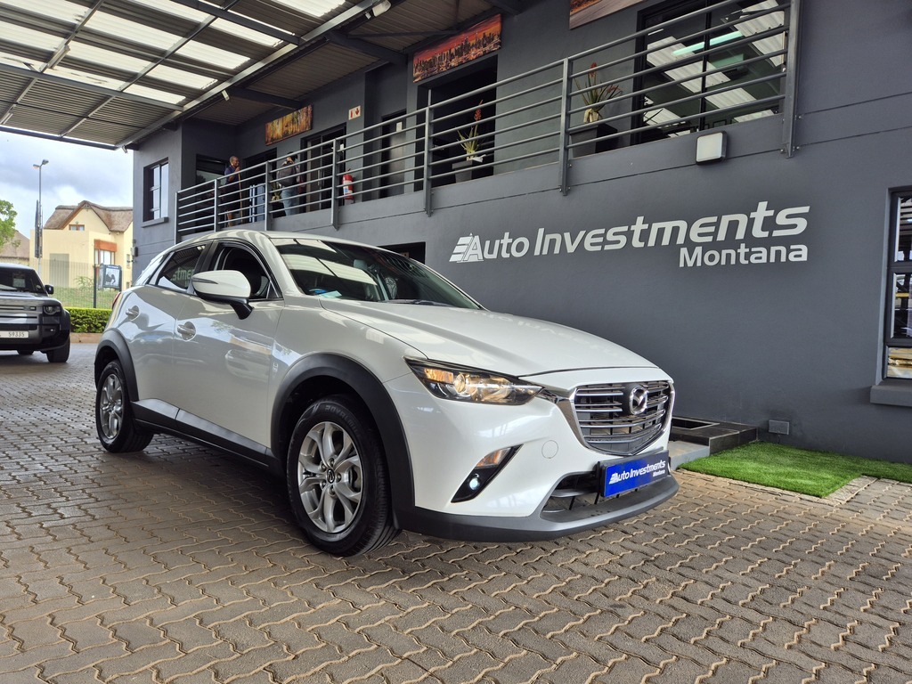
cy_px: 342
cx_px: 456
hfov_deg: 73.9
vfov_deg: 58.9
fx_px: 606
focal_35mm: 23
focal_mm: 5.4
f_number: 1.8
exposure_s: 1/293
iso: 25
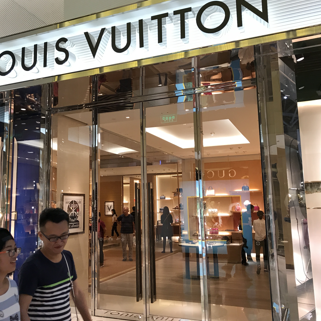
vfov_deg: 47.2
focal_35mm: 35
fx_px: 367
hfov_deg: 47.0
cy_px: 158
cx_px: 133
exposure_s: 1/31
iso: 25
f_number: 1.8
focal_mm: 3.99
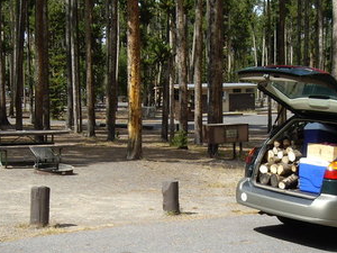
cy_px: 183
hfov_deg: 24.1
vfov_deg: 18.1
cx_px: 167
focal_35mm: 81
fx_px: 789
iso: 50
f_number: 4.3
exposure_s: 1/250
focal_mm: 6.2
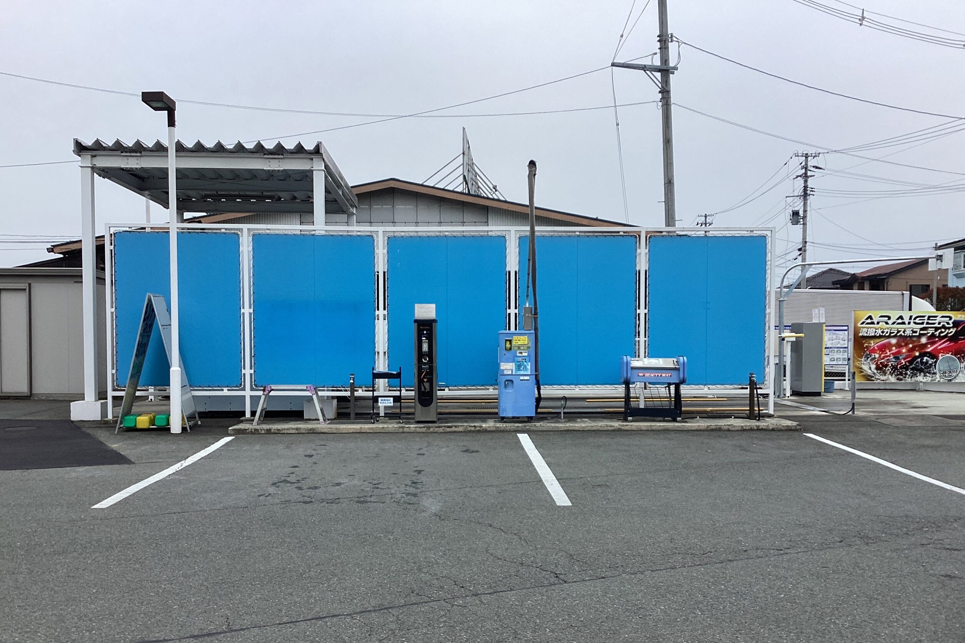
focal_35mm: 33
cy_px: 366
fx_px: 884
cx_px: 487
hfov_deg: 57.2
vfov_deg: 39.9
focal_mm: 3.3
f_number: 2.4
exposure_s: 1/708
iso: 25
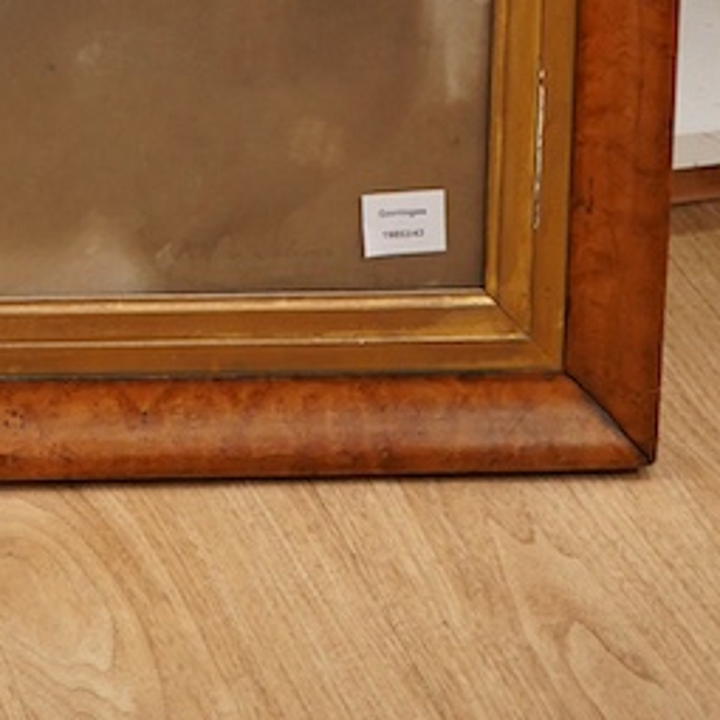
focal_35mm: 135
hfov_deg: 12.7
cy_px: -370
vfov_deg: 12.3
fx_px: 3177
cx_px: -62
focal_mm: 30
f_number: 5
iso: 1250
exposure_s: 1/125
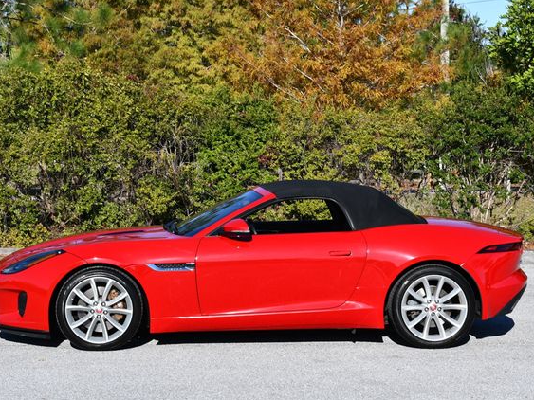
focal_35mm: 105
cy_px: 199
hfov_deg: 18.7
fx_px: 1619
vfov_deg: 14.1
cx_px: 254
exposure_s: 1/250
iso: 100
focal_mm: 48
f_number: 8
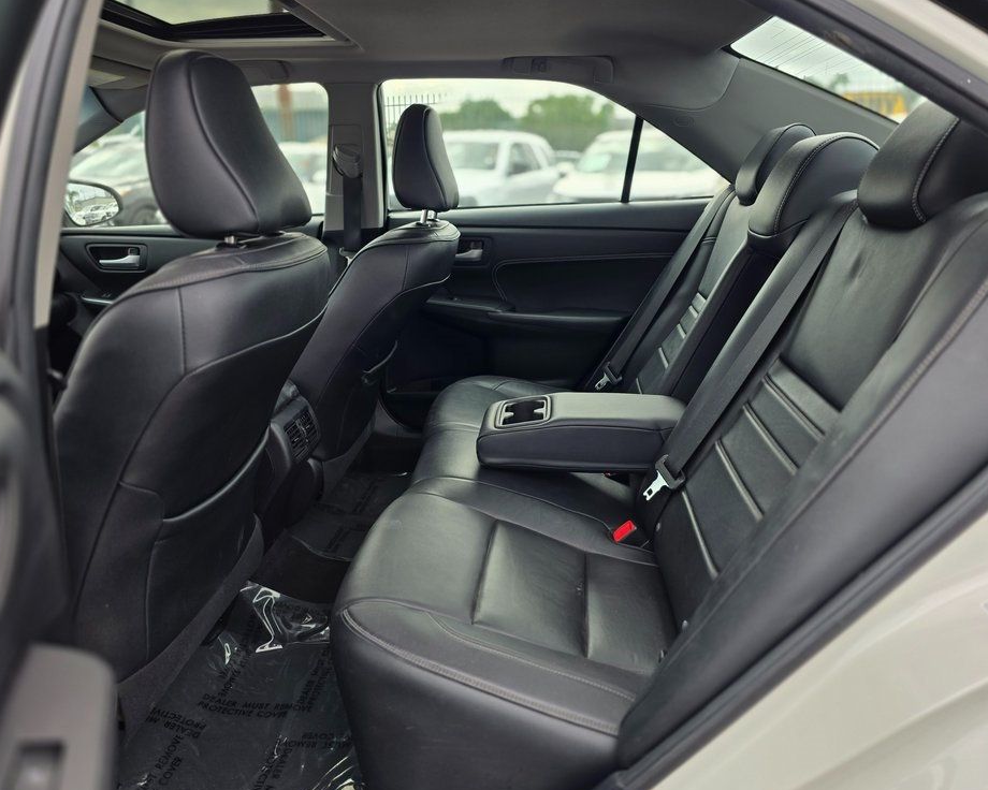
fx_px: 731
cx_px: 498
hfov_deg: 68.1
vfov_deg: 56.8
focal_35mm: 25
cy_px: 410
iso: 40
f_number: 1.7
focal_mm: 6.3
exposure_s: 1/359
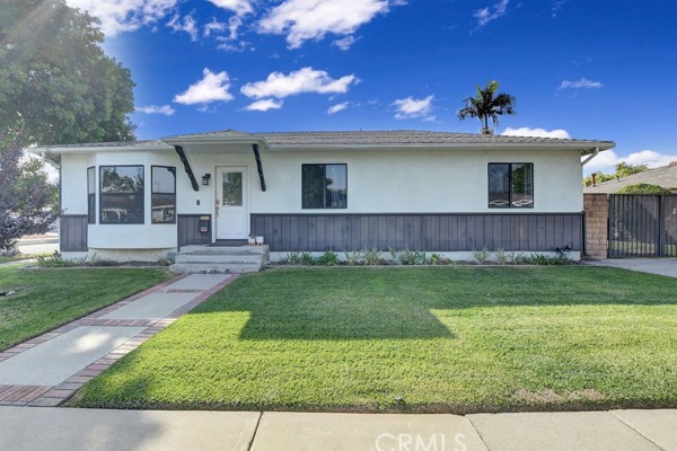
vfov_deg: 73.7
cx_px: 324
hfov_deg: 96.7
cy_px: 219
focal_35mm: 16
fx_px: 301
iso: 400
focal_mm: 10
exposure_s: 1/500
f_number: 11
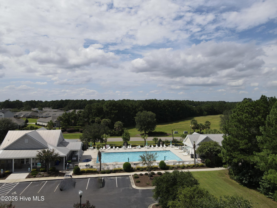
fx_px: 192
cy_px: 104
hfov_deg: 71.6
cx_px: 138
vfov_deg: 56.8
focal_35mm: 24
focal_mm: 4.5
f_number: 2.8
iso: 100
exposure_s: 1/1250
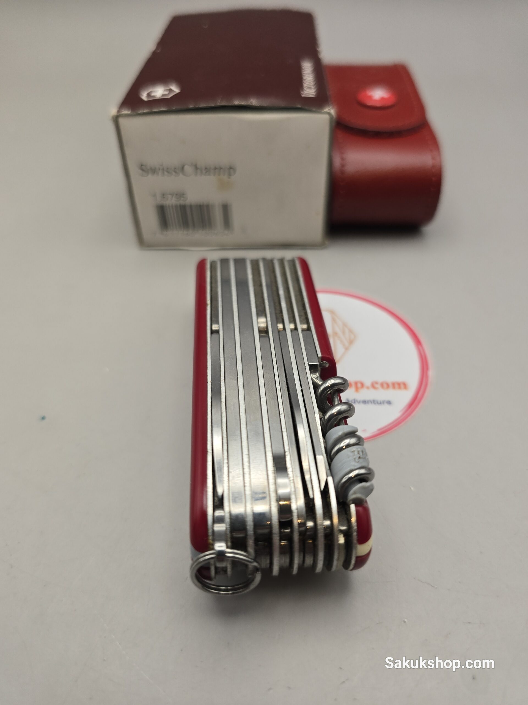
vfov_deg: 73.9
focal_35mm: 23
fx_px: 468
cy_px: 352
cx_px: 264
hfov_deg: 58.9
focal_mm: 6.3
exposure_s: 1/180
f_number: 1.7
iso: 64
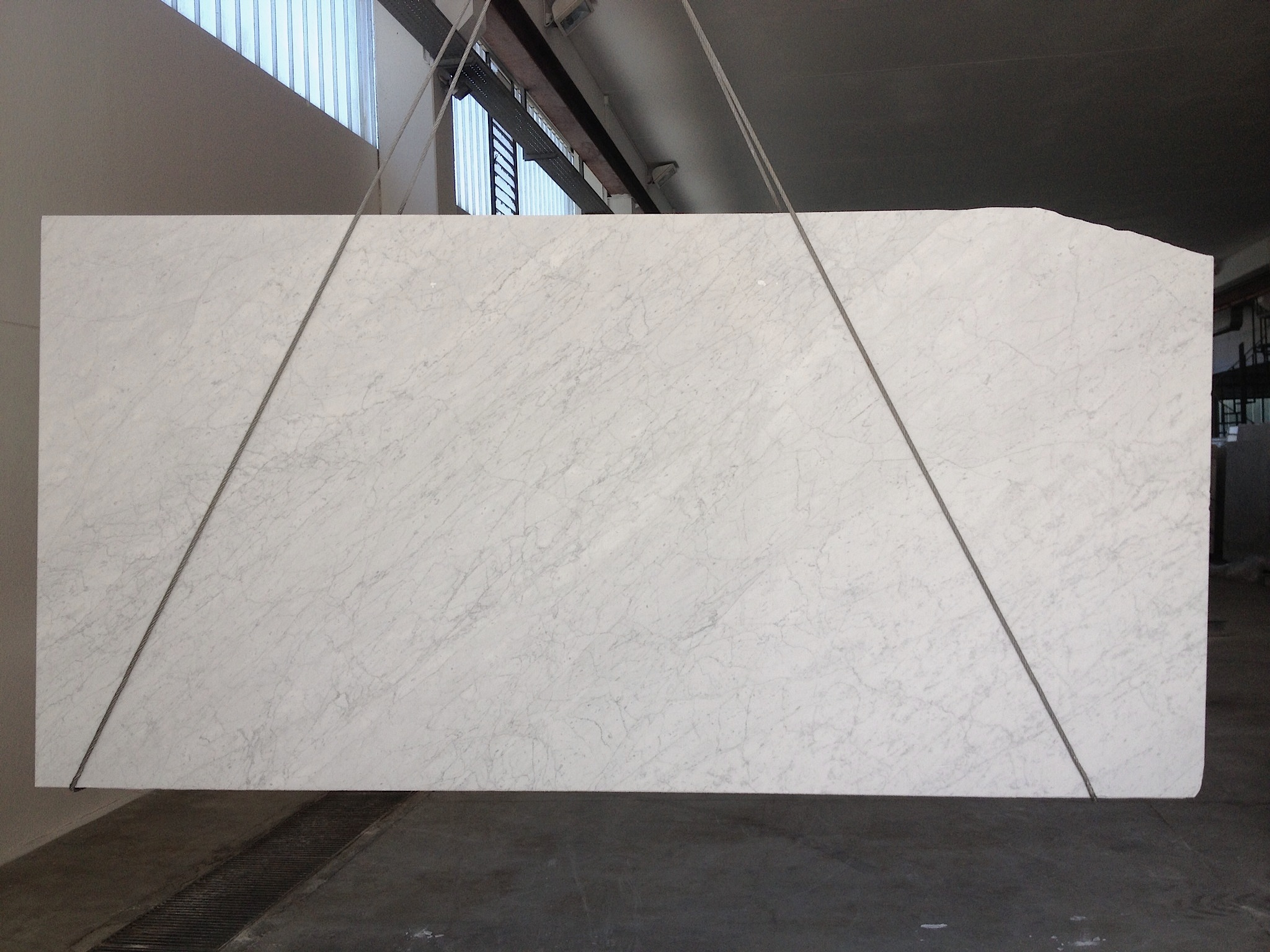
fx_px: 1284
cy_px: 476
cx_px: 635
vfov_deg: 40.7
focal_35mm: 35
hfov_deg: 52.6
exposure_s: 1/168
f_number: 2.4
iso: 50
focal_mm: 4.28
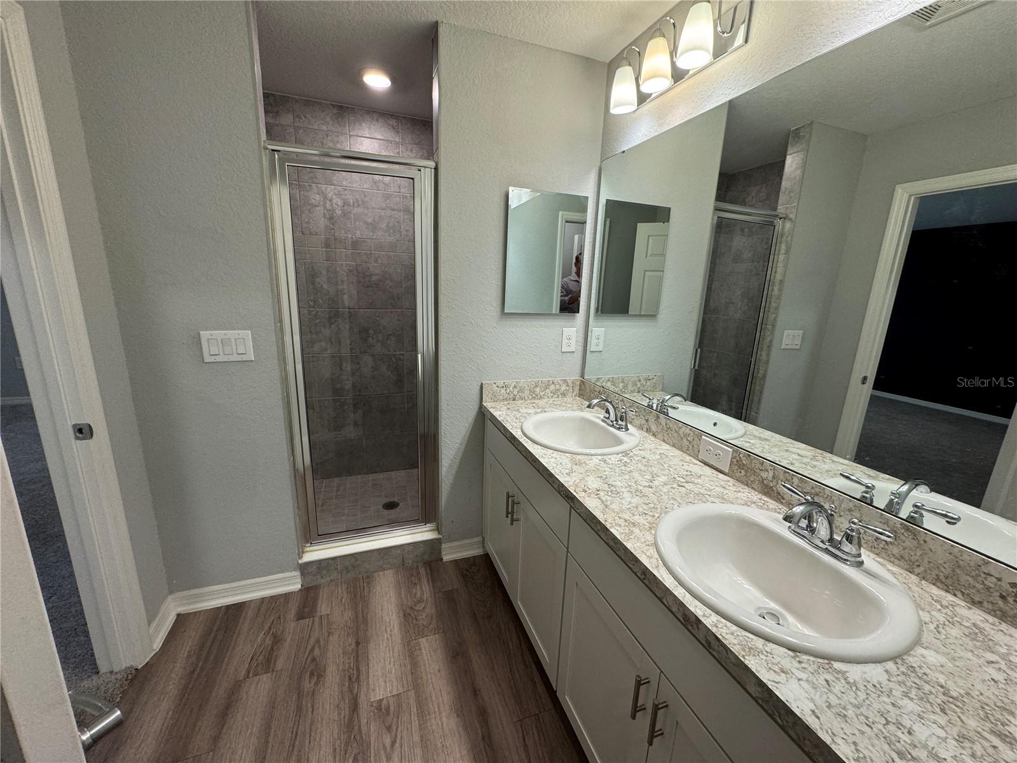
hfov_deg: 102.1
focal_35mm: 14
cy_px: 382
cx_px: 508
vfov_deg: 85.7
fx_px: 411
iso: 160
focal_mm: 2.22
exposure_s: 1/120
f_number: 2.2
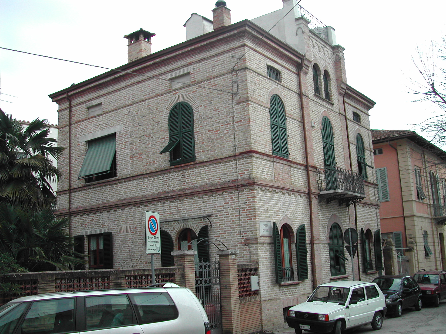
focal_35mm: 38
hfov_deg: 49.0
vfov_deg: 37.7
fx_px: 490
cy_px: 167
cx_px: 223
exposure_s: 1/604
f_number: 2.8
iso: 100
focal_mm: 8
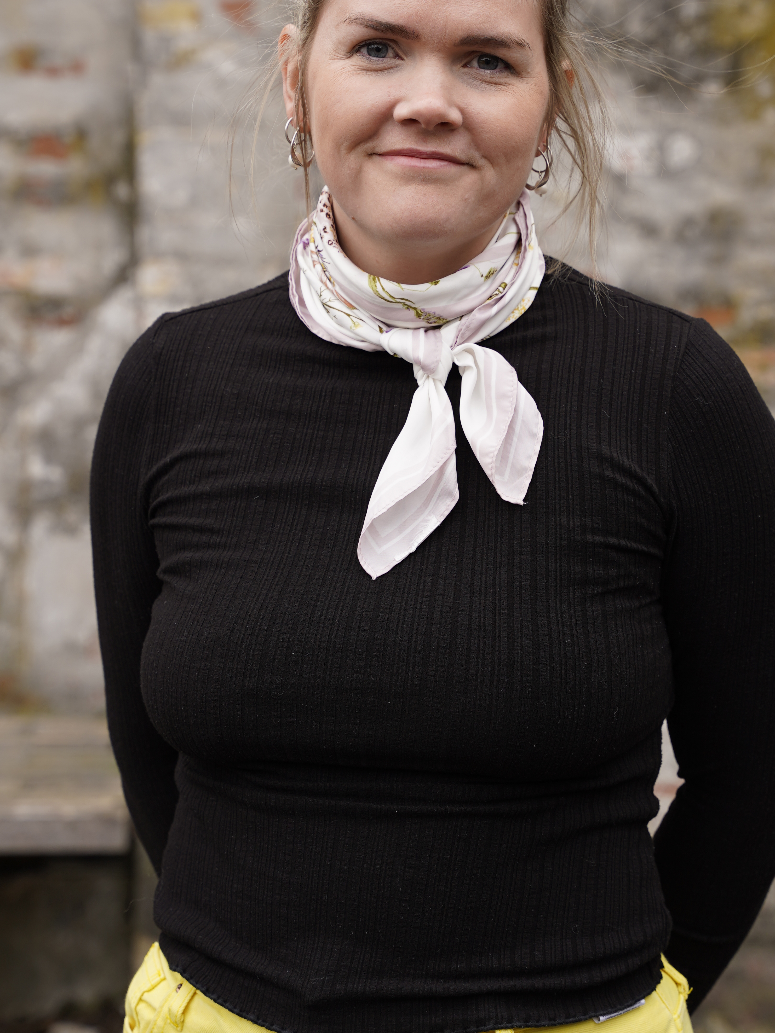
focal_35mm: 89
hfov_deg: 16.5
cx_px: 453
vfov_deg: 21.8
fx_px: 2666
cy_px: 333
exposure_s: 1/160
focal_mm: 61.2
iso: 200
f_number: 4
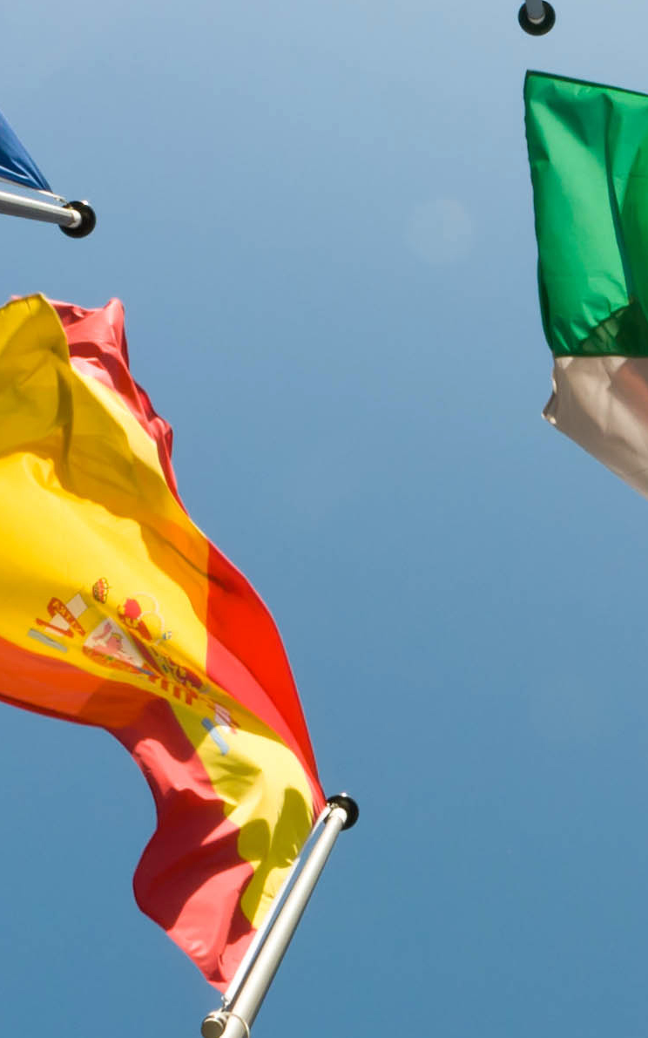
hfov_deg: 22.7
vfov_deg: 36.6
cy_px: 360
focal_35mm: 55
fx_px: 1555
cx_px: 631
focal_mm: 10
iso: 200
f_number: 16
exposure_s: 1/125
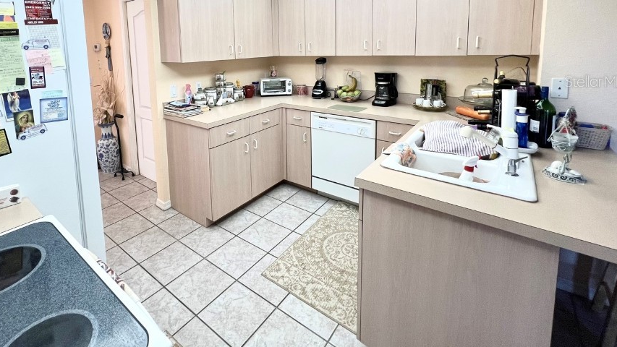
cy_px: 81
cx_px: 263
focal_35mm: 17
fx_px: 278
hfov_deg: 95.2
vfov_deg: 60.0
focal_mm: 1.57
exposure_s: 1/120
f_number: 1.8
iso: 125
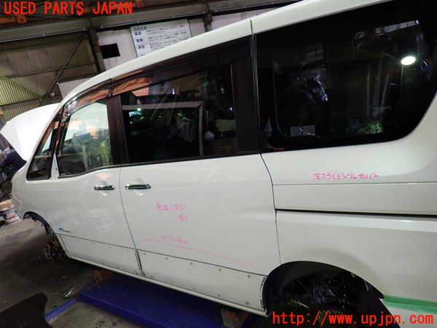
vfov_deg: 54.9
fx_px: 316
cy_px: 164
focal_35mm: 25
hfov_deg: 69.4
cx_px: 218
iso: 200
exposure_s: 1/40
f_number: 2
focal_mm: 4.5
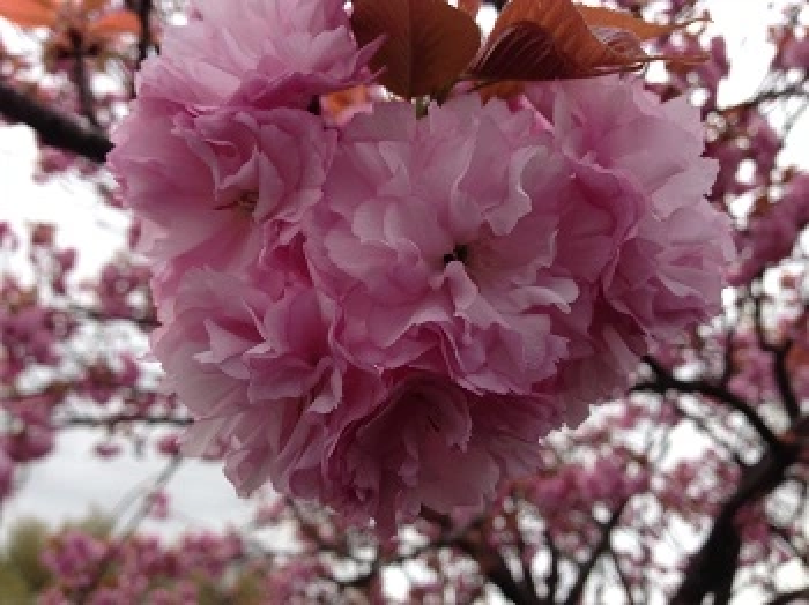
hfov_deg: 55.4
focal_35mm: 33
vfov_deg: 42.9
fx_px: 771
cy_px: 302
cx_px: 404
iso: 50
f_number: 2.4
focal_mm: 4.12
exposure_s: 1/809
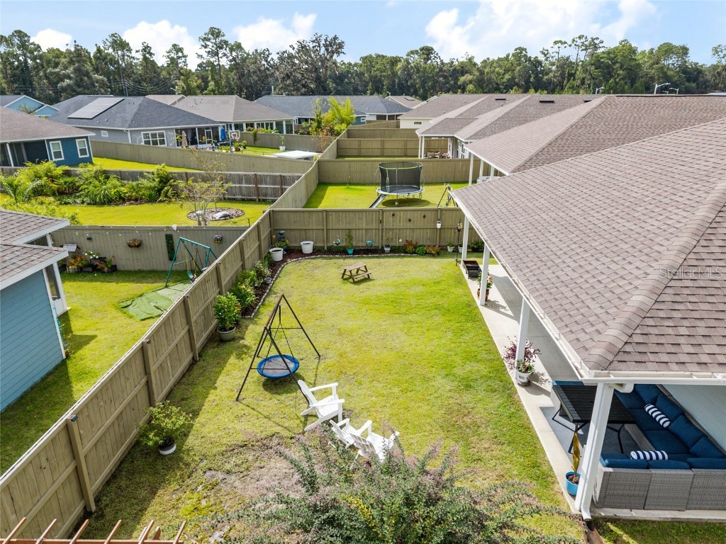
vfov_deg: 56.8
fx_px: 503
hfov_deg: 71.6
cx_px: 363
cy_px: 272
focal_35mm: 24
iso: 170
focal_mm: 8.67
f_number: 1.8
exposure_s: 1/3200
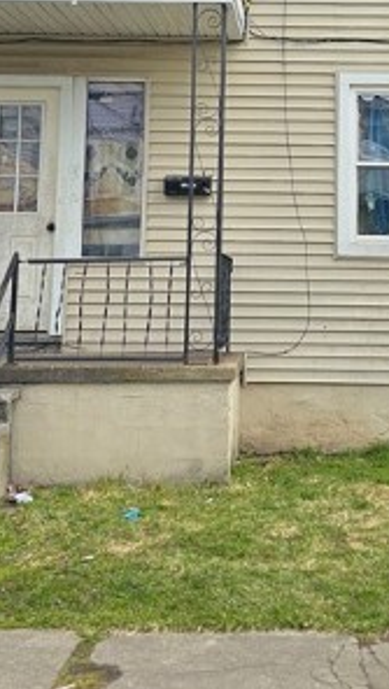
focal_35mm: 65
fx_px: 1189
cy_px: 95
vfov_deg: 31.1
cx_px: 275
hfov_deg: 18.5
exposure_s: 1/1300
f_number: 1.7
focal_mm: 6.3
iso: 10
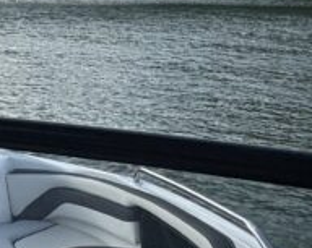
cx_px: -117
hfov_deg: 22.7
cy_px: -125
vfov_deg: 18.5
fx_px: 673
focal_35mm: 73
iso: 50
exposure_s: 1/2674
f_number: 2.2
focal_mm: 2.22
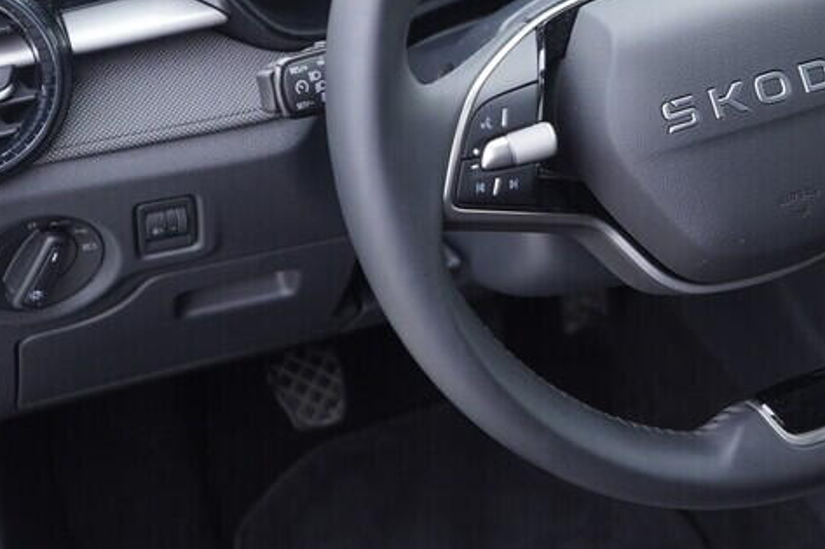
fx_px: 1787
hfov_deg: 25.5
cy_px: 60
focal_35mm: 78
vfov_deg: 17.2
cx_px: 661
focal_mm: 24
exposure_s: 1/40
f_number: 2.8
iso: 250
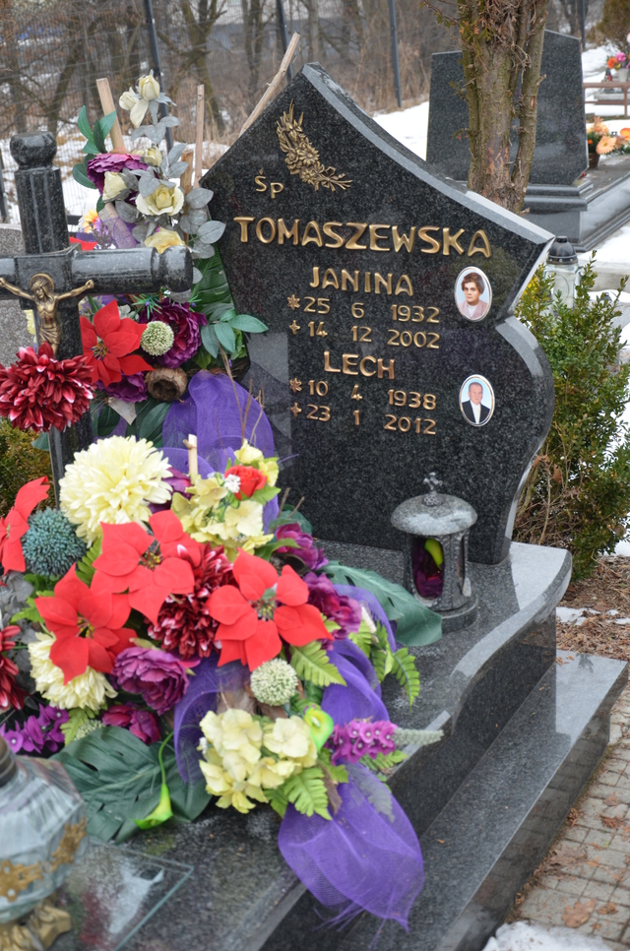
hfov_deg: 22.5
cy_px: 476
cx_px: 315
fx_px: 1582
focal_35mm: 60
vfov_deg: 33.5
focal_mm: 40
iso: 400
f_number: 5
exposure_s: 1/100
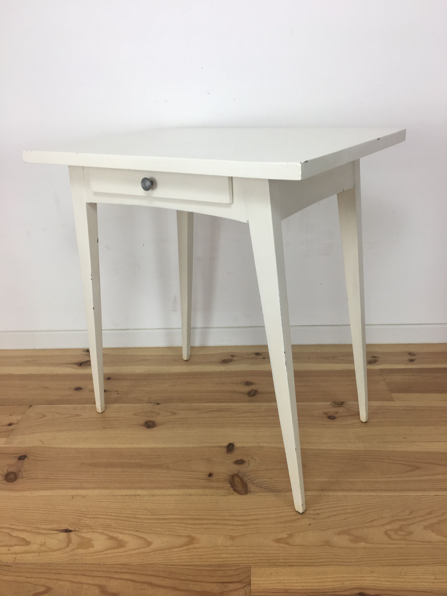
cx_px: 224
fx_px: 499
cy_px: 298
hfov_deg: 48.2
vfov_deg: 61.7
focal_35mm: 29
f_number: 2.2
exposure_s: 1/50
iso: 32
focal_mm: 4.15
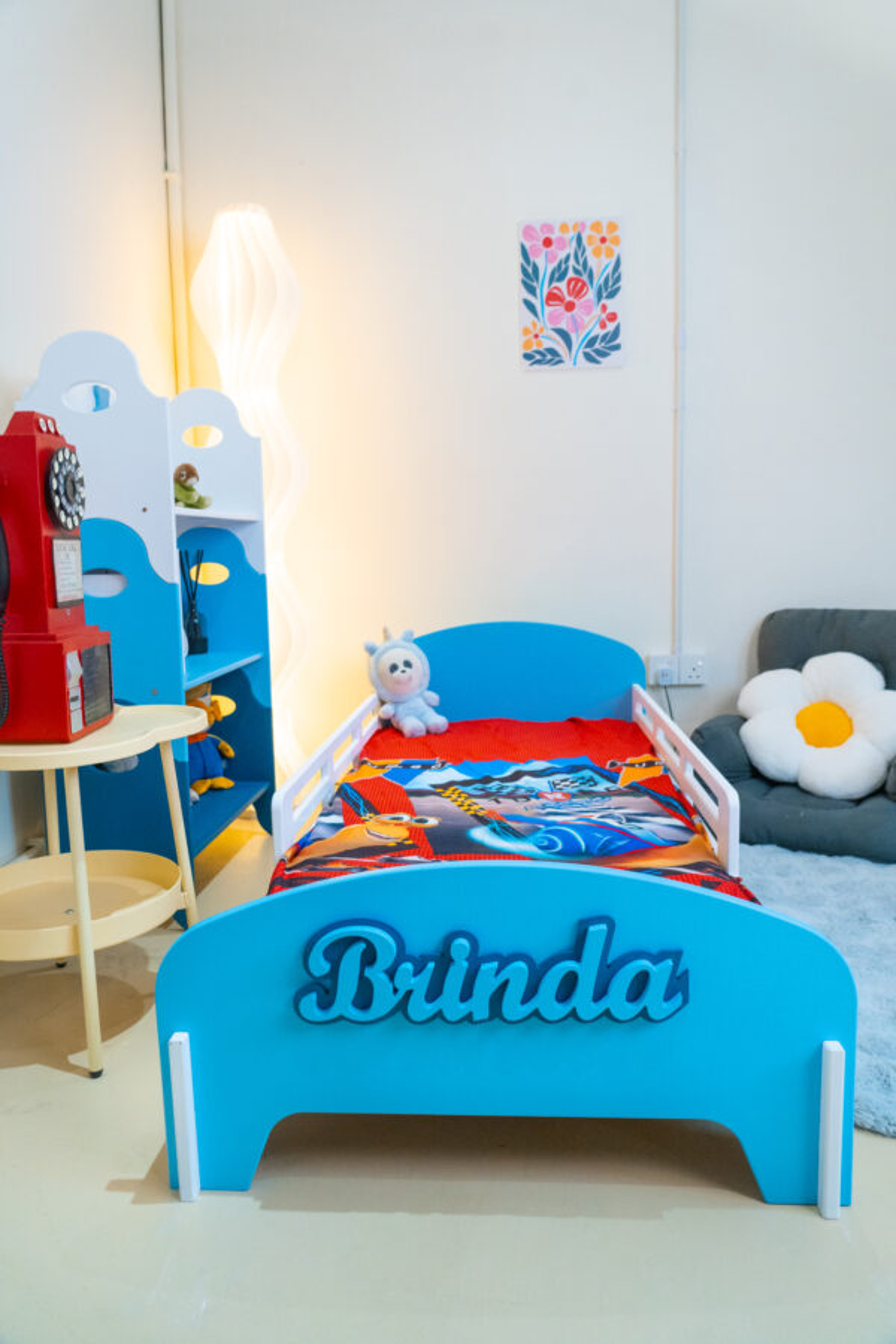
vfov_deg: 73.7
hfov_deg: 53.1
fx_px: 896
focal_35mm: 24
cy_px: 672
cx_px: 448
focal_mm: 24
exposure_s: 1/200
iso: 1600
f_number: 5.6
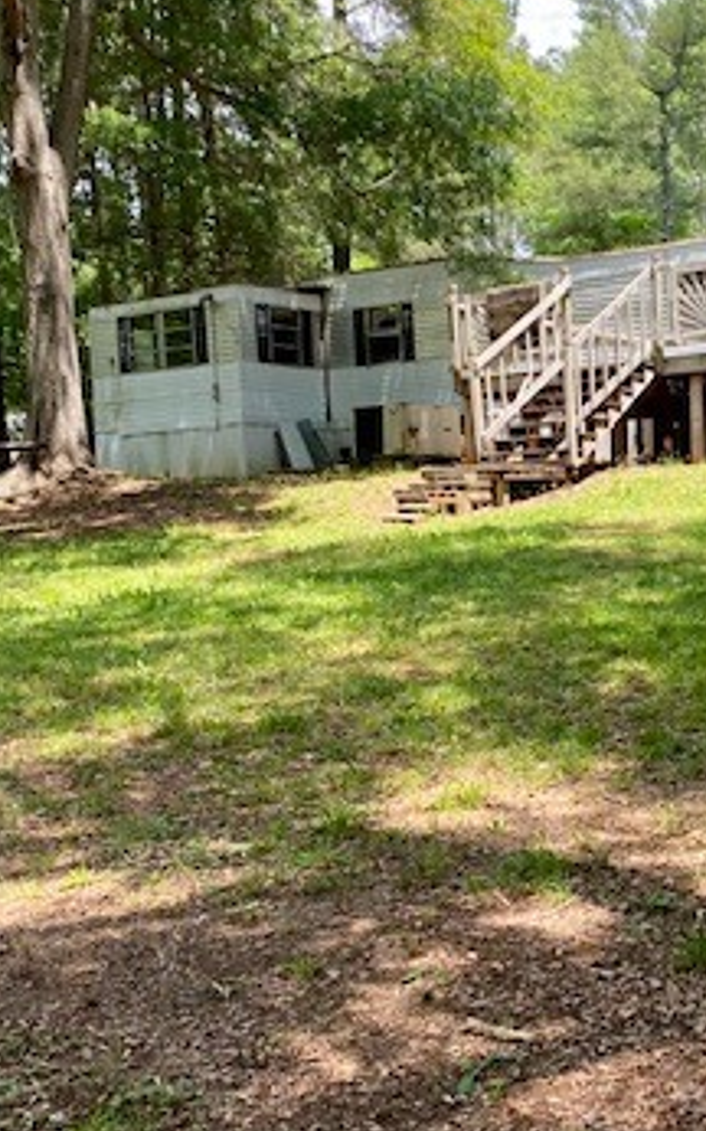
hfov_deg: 24.4
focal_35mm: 51
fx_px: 1571
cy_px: 686
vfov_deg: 39.4
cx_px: 664
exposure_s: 1/439
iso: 32
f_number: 1.8
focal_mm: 4.25
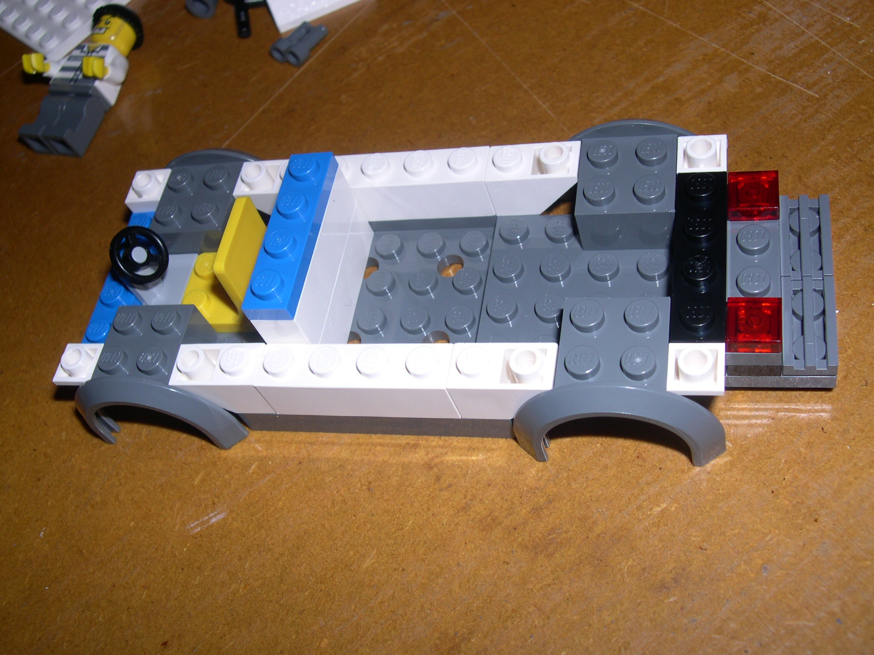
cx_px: 437
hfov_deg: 49.0
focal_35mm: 38
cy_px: 328
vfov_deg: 37.7
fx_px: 959
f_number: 7.6
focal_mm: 8
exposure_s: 1/60
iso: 100
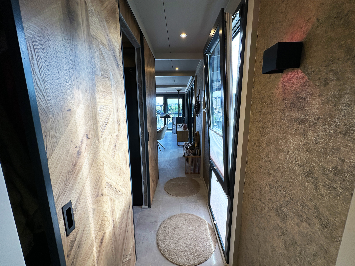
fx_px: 144
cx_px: 178
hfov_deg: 102.1
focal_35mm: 14
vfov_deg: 85.7
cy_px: 133
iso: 50
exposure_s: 1/170
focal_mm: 2.22
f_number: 2.2
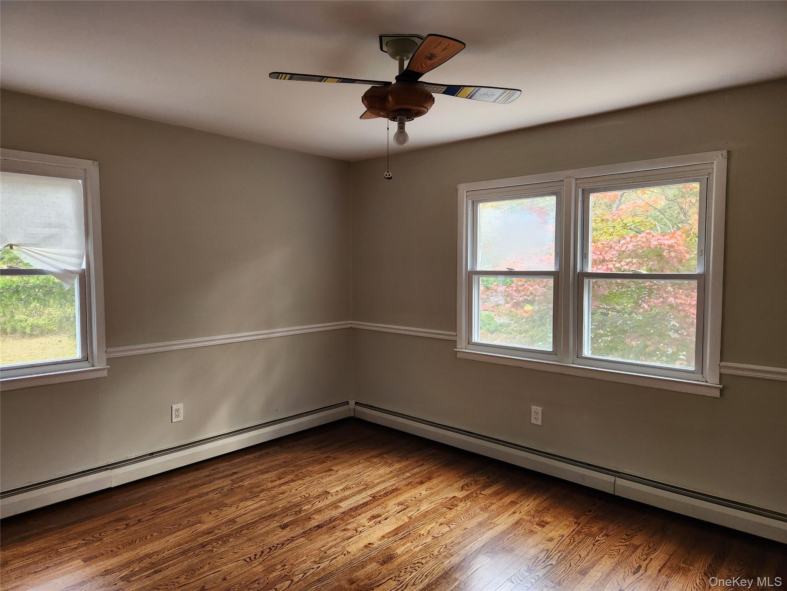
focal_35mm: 23
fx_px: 523
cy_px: 296
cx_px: 394
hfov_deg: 73.9
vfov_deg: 58.9
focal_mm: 5.4
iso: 160
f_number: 1.8
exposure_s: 1/180
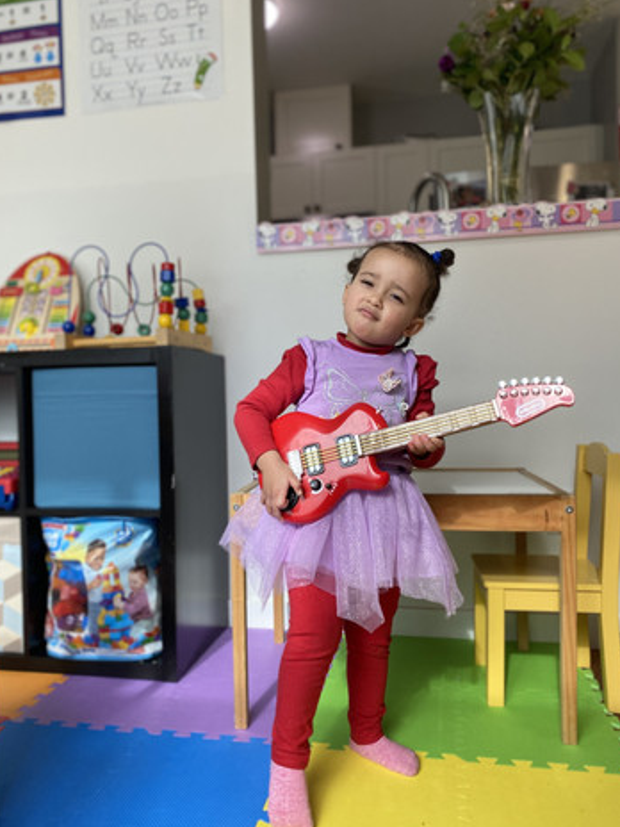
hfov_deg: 49.7
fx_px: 669
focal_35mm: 28
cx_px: 297
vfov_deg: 63.4
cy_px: 421
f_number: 1.8
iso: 100
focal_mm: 4.25
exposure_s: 1/120
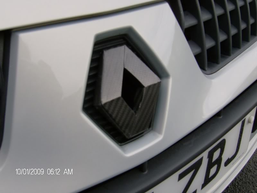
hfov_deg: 51.3
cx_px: 128
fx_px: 268
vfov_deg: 39.7
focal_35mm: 36
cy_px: 96
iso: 100
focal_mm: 6
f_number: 4.7
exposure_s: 1/211
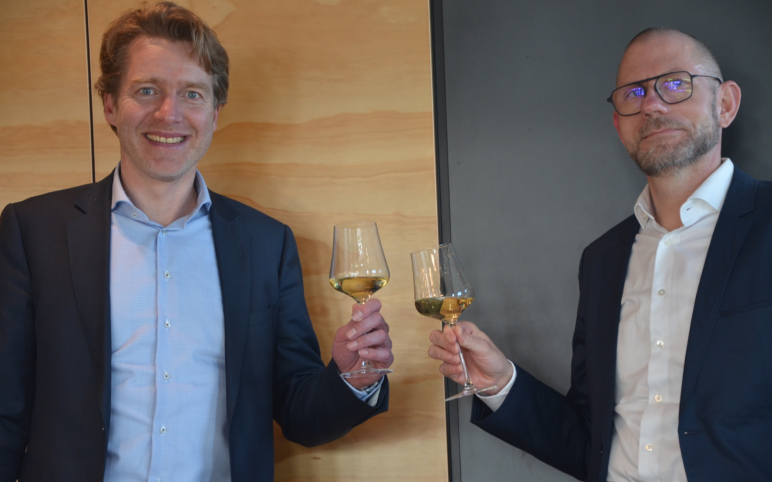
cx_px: 387
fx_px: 2746
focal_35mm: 131
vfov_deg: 10.0
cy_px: 251
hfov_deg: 16.0
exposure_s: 1/60
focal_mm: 85
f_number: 5.6
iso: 720
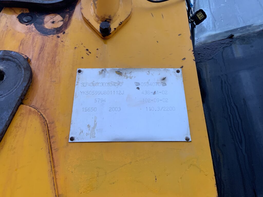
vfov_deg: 48.2
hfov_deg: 61.7
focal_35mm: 29
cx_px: 132
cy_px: 98
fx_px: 220
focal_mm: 3
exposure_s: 1/72
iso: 64
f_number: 1.8
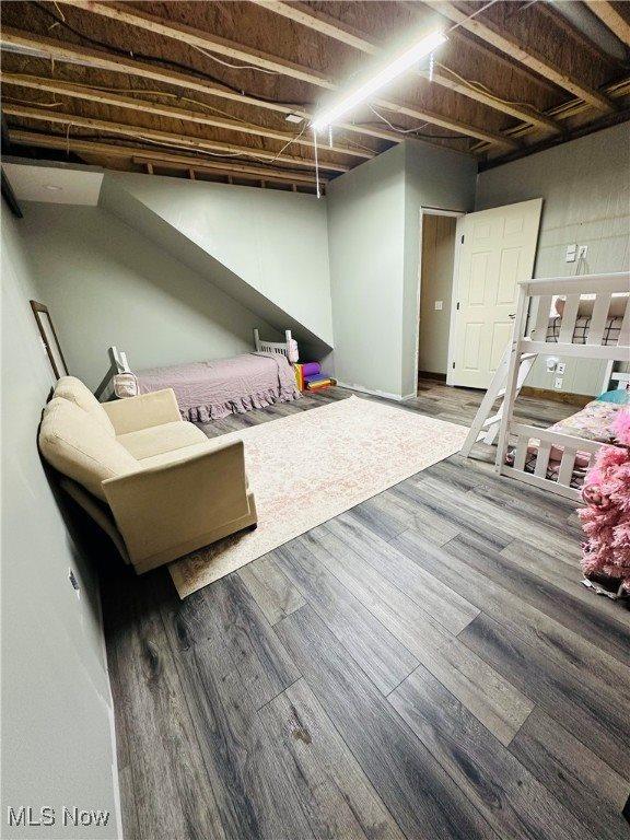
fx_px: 340
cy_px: 420
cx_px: 315
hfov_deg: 85.7
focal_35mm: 14
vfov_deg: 102.1
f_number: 2.2
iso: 200
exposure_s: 1/60
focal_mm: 2.22
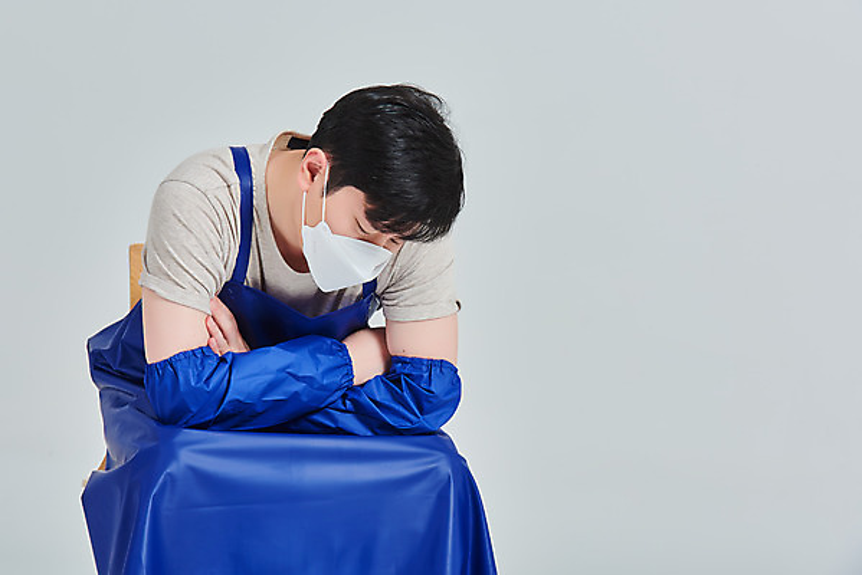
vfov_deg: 11.0
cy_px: 288
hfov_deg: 16.4
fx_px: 2994
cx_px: 431
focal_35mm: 125
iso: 100
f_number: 14
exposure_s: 1/125
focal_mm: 125
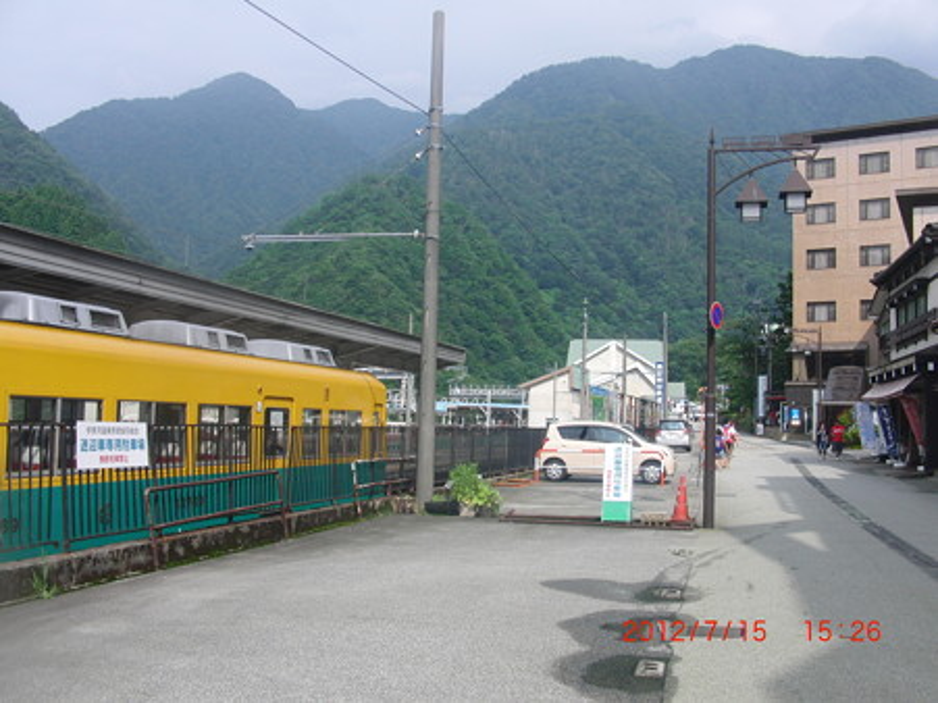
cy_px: 352
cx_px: 469
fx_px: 1002
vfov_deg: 38.6
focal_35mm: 37
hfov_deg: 50.2
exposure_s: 1/200
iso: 100
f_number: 8.5
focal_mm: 6.42
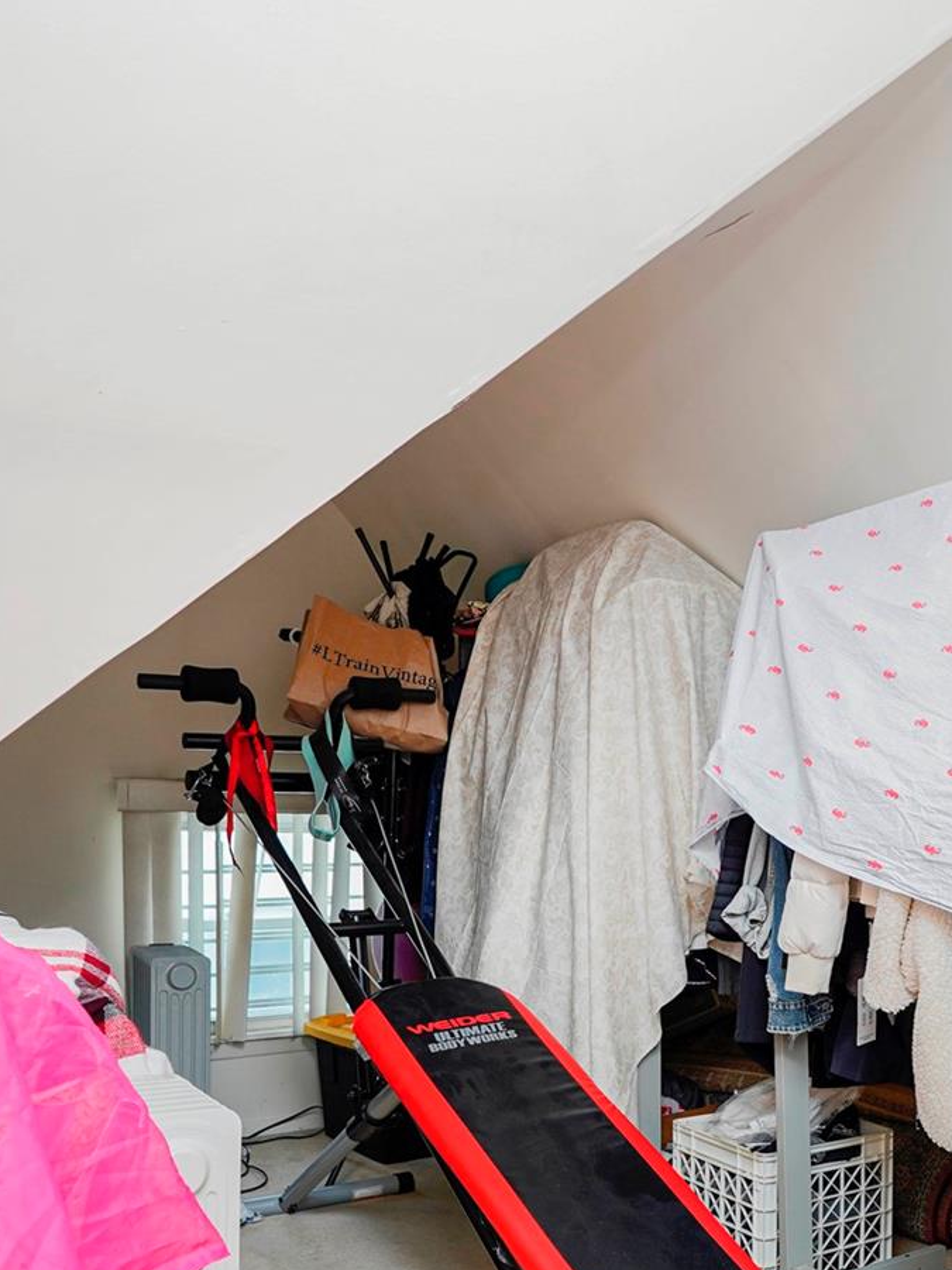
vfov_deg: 51.4
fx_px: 1283
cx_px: 831
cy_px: 871
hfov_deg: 38.3
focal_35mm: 35
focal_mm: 16
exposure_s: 1/30
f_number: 4
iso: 200
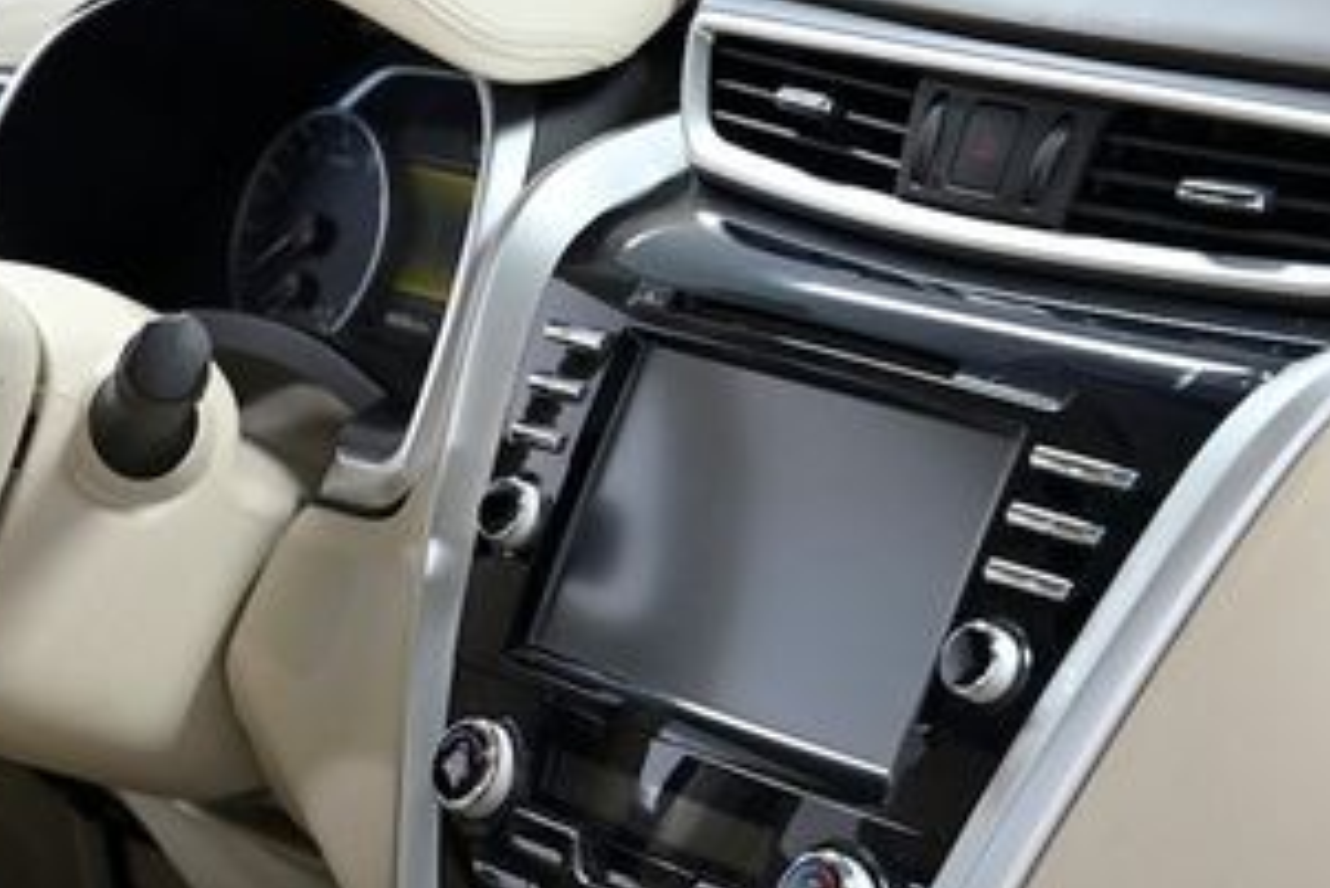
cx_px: 358
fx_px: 4472
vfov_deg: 11.3
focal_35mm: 121
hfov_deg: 16.8
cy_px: 563
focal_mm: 57
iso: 2000
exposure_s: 1/160
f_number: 5.6
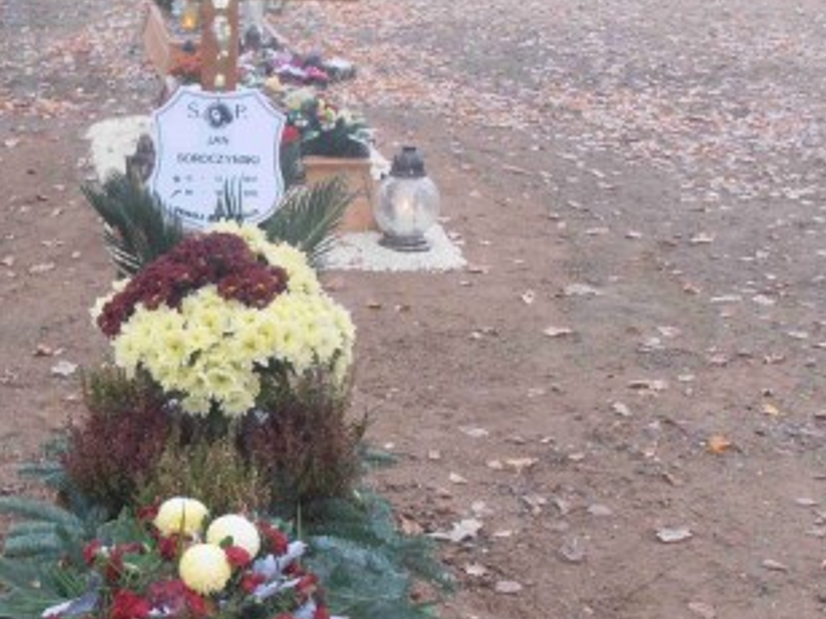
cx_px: 166
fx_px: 1837
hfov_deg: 24.9
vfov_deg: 19.1
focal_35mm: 77
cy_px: 410
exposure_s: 1/40
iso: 125
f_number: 3.9
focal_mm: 6.61
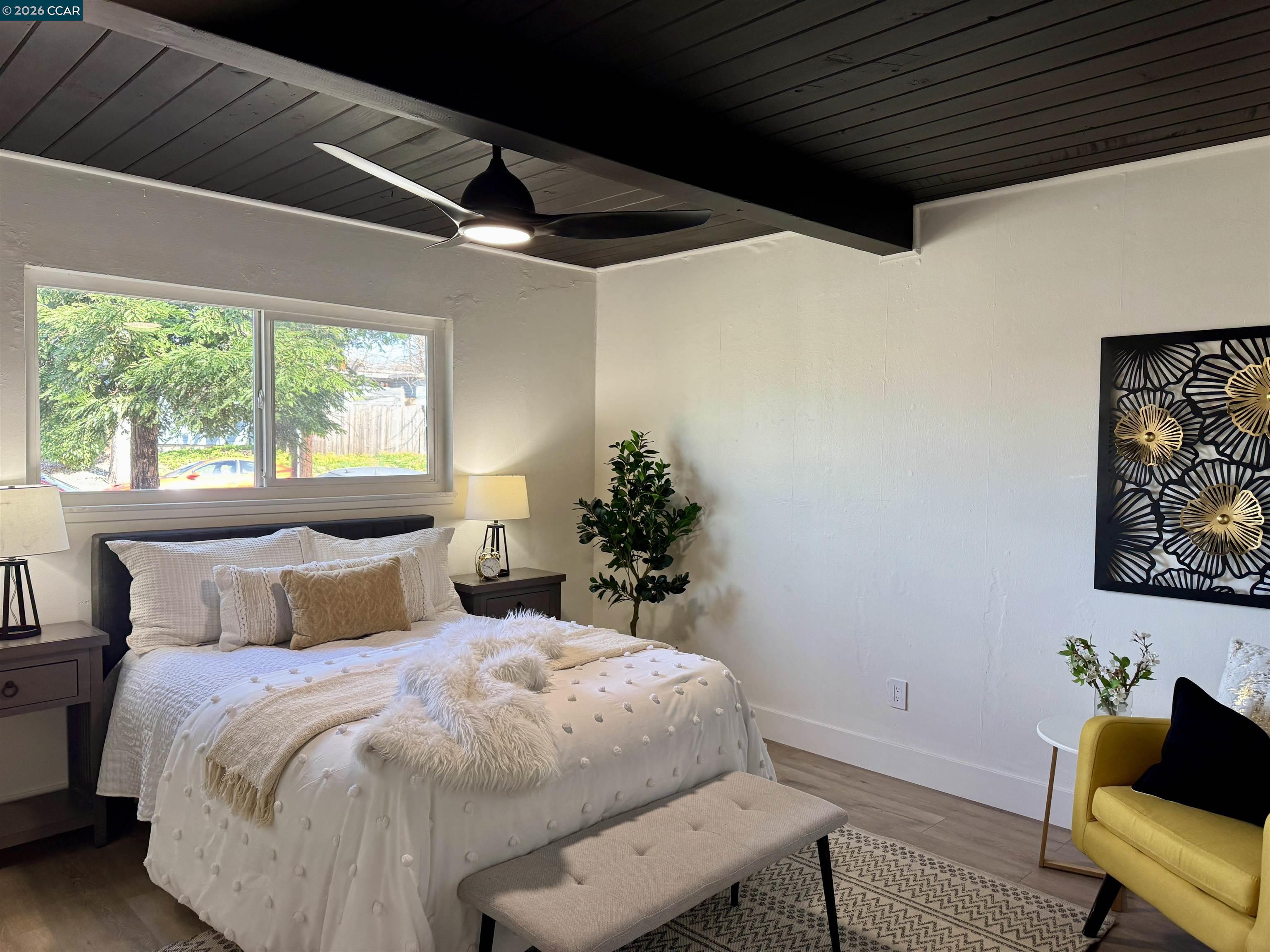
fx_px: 881
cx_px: 635
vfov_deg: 56.8
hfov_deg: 71.6
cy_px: 476
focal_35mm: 24
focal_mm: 6.76
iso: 125
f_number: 1.78
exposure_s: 1/111
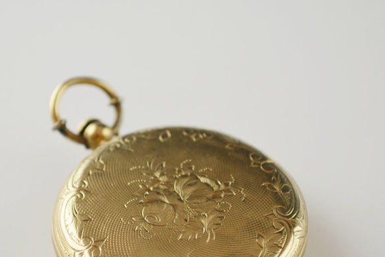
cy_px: 198
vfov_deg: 10.5
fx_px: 1388
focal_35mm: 130
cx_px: 161
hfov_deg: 15.8
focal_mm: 55
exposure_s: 1/160
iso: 200
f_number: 6.3
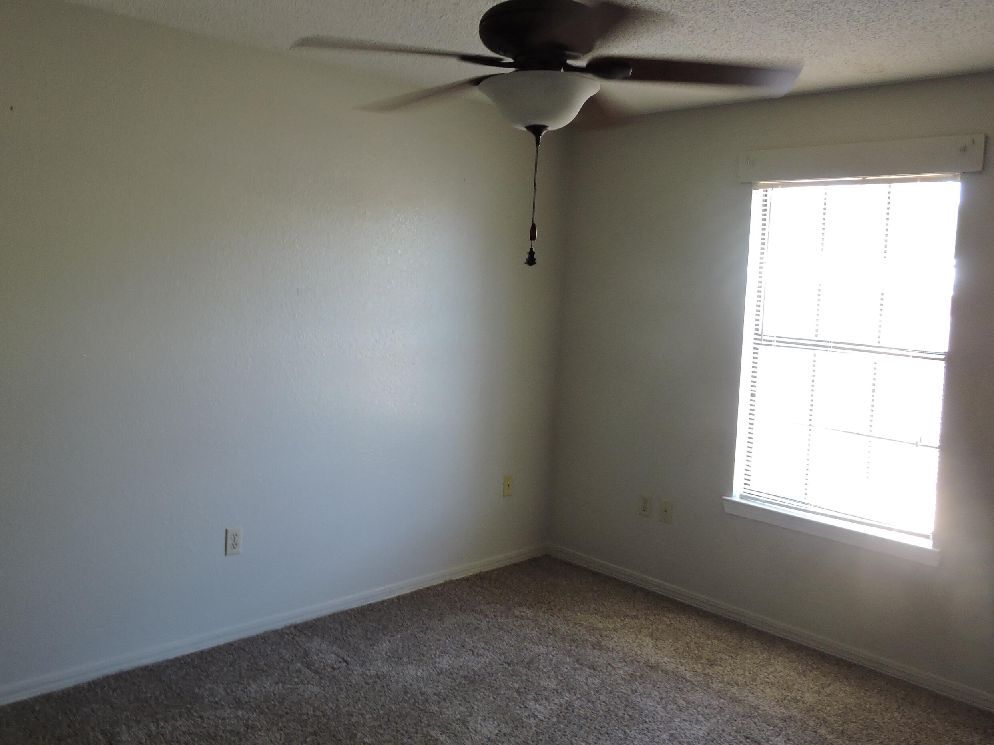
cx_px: 466
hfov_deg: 61.6
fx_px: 833
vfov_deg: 48.1
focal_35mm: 29
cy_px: 321
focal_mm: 4.3
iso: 200
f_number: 3.3
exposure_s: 1/30
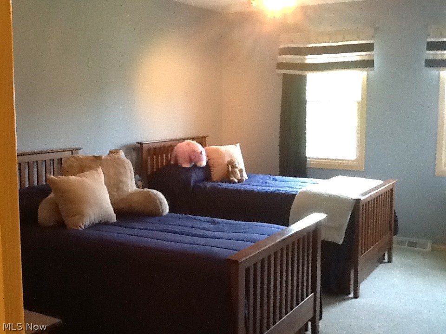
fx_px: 567
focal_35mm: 44
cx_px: 223
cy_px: 167
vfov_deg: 32.9
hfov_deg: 42.9
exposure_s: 1/30
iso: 320
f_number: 2.4
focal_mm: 2.03
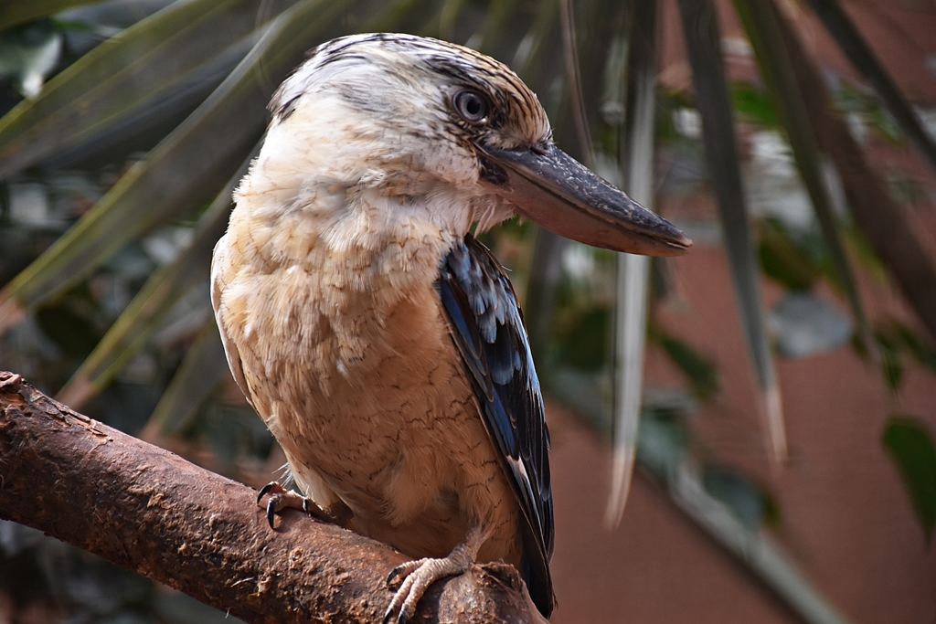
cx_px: 468
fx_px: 5460
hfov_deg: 9.8
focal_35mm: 210
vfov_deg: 6.5
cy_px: 312
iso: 720
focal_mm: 140
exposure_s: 1/250
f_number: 5.6
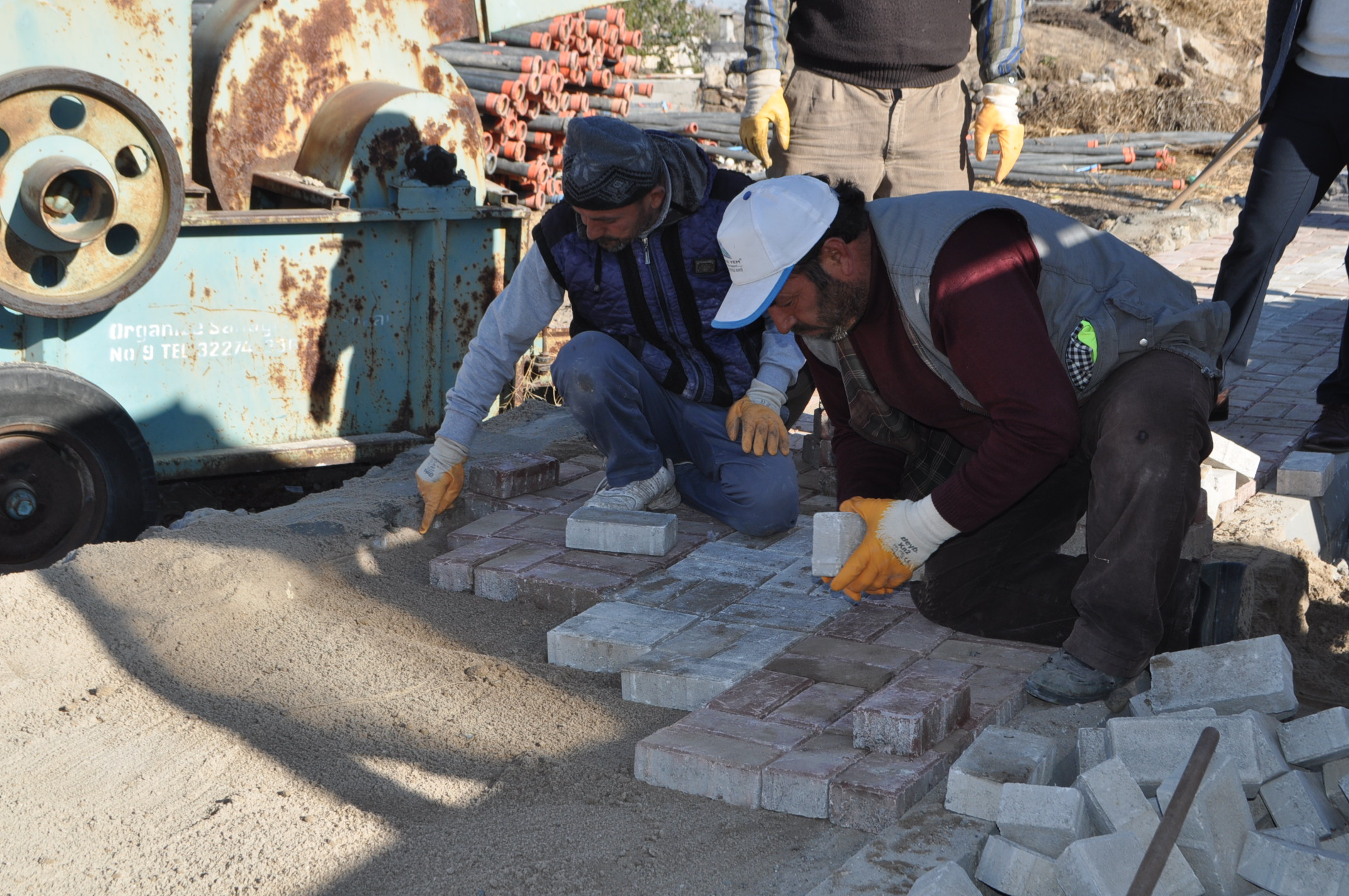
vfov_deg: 26.4
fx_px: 1909
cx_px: 674
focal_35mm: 51
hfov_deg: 38.9
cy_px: 448
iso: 200
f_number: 10
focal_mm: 34
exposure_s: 1/200
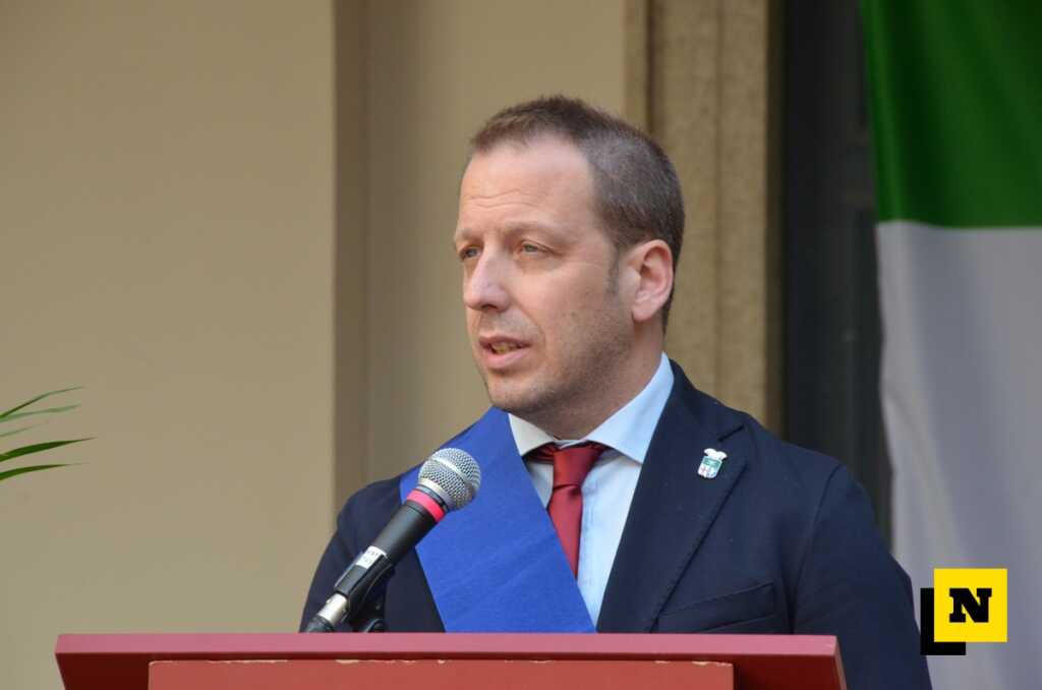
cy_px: 345
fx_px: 7365
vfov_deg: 5.4
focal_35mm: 255
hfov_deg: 8.1
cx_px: 521
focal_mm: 170
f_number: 10
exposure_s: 1/200
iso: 1250
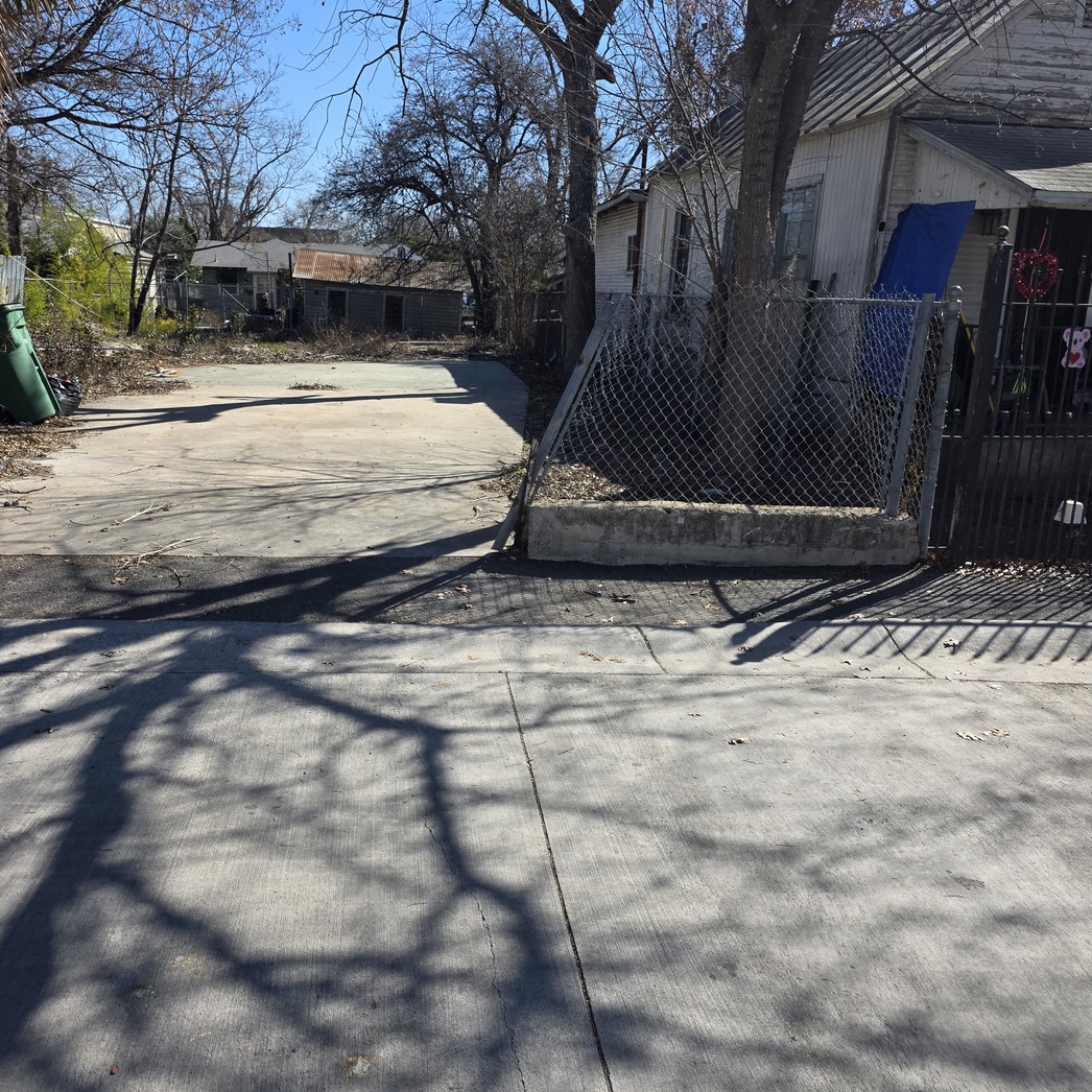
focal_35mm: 28
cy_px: 531
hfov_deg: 57.3
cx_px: 538
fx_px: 999
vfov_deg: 57.3
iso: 80
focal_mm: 6.3
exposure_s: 1/4539
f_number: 1.7
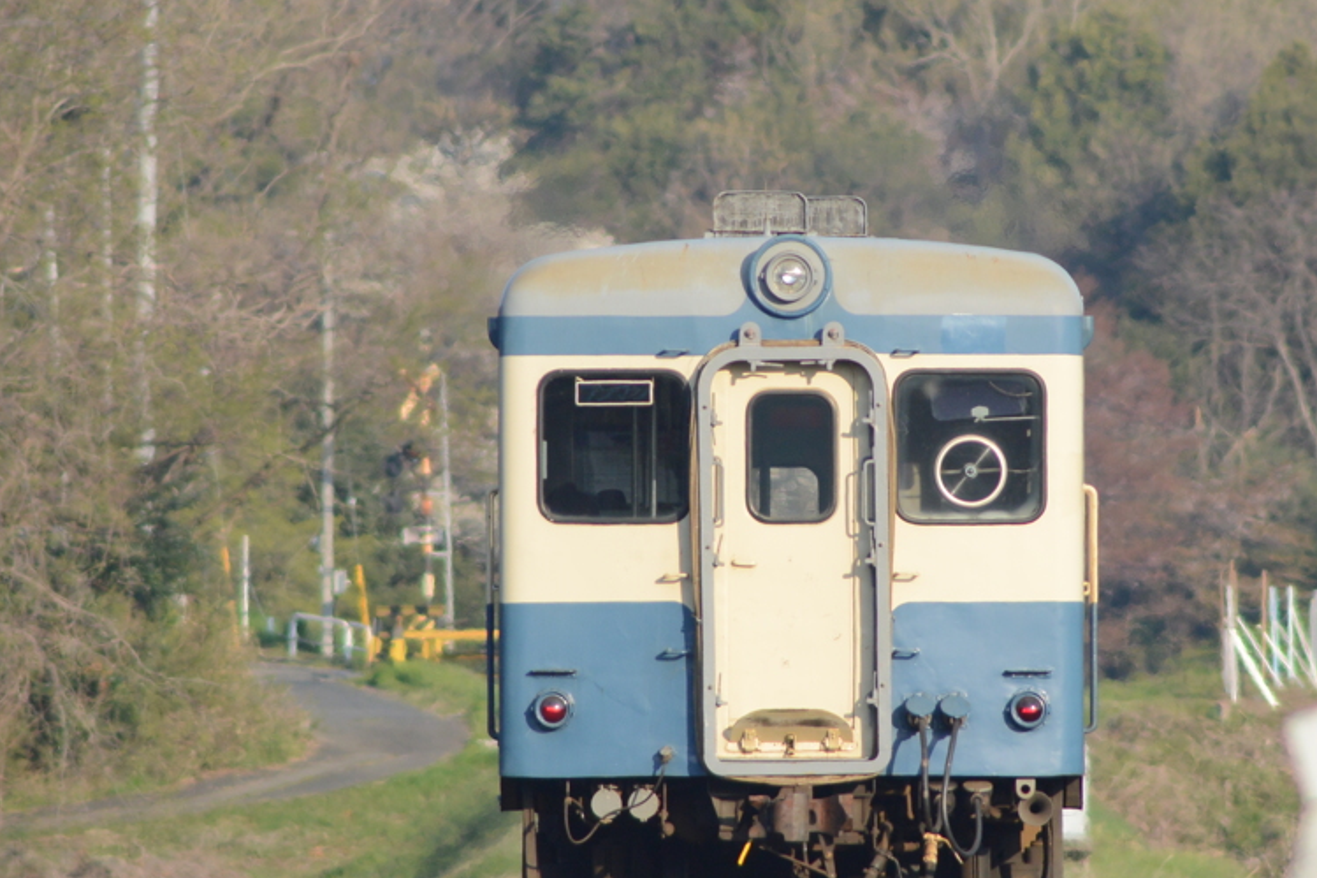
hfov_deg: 1.9
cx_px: 767
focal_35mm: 1107
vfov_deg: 1.2
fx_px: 40486
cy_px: 558
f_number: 5.6
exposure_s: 1/500
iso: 160
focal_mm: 300
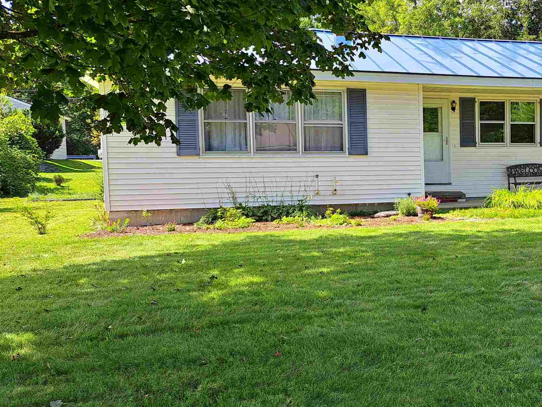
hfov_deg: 40.7
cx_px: 482
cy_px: 190
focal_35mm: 43
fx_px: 673
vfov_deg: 33.6
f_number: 1.8
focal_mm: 5.23
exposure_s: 1/432
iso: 50
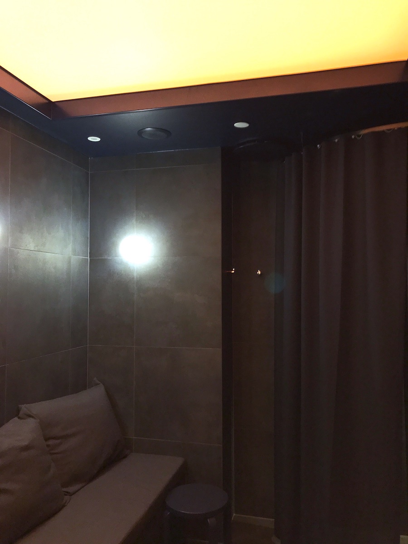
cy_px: 272
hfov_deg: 49.7
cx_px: 204
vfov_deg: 63.4
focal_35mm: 28
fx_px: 440
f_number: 1.8
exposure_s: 1/30
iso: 32
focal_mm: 3.99
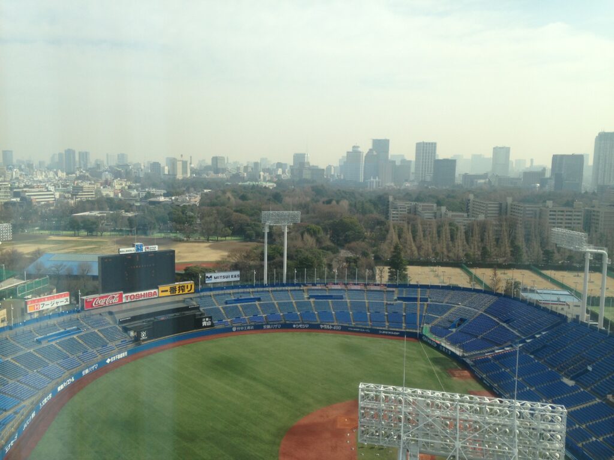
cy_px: 230
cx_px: 307
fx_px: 585
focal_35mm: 33
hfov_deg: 55.4
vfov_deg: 42.9
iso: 50
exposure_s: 1/1232
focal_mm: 4.12
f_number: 2.4
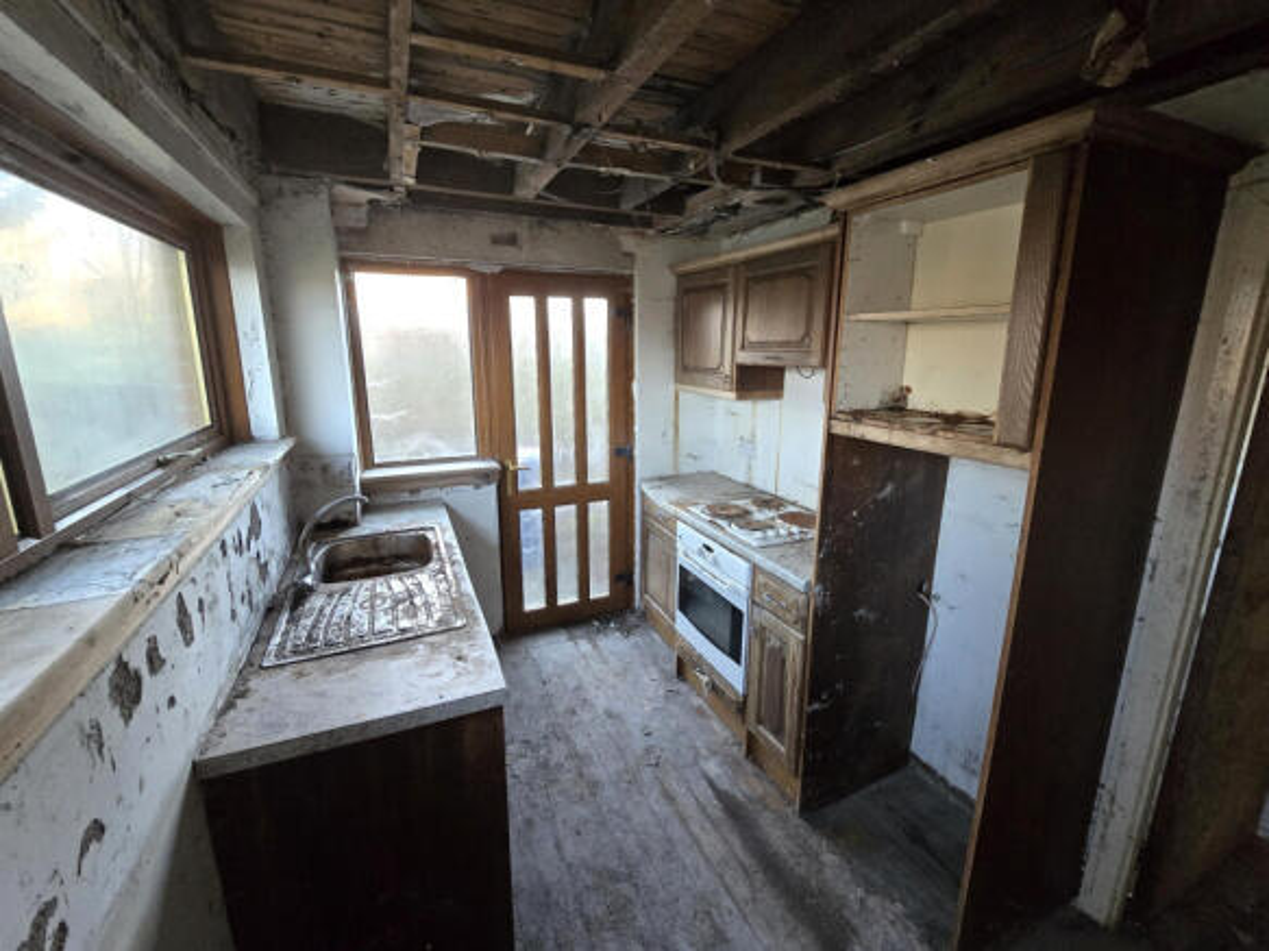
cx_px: 634
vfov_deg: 89.9
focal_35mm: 13
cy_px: 476
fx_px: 476
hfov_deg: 106.2
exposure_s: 1/60
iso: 500
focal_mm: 2.2
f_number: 2.2
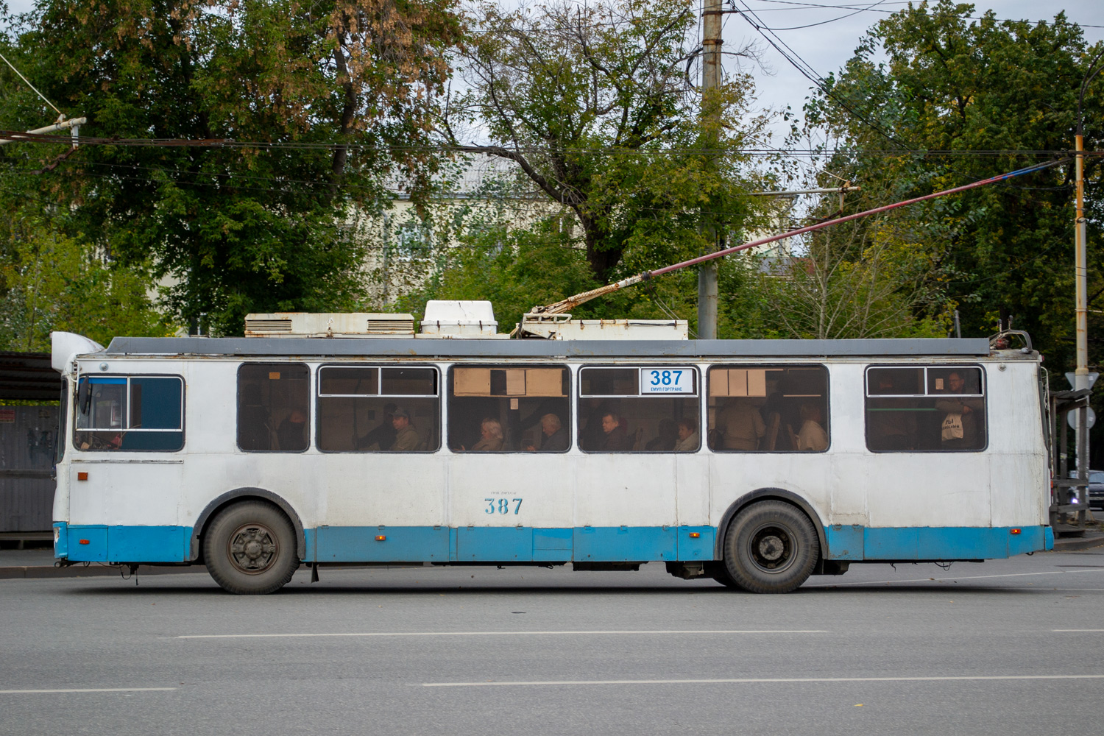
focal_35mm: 82
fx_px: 2530
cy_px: 368
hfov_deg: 24.6
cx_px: 552
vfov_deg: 16.6
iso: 100
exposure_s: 1/250
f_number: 5.6
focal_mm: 55
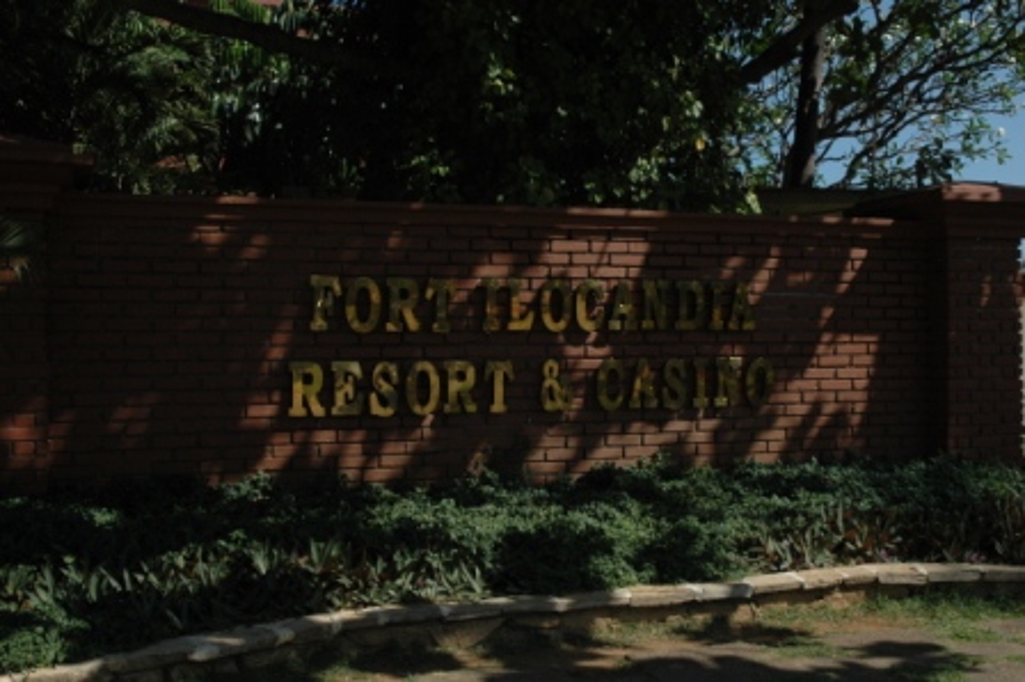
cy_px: 341
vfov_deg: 30.8
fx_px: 1238
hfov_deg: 45.0
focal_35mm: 44
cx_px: 512
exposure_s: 1/500
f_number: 11
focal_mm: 29
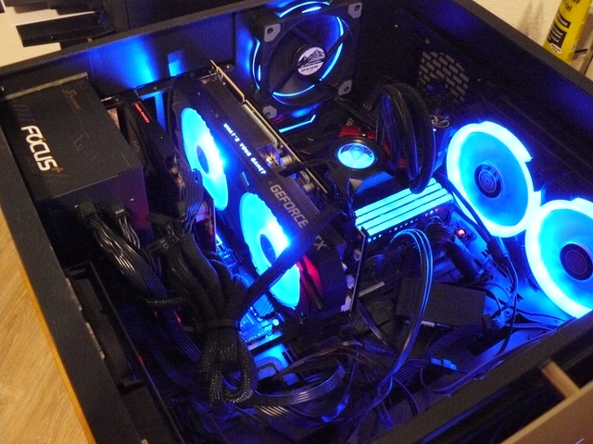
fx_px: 617
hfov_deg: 51.4
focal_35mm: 36
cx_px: 296
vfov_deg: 39.7
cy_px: 222
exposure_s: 1/13
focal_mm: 6
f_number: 2.8
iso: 800
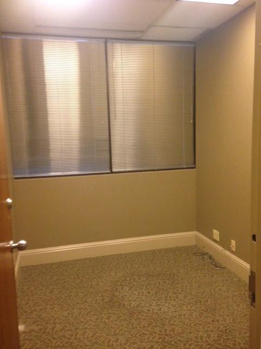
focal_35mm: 33
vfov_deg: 55.4
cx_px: 130
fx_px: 332
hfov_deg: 42.9
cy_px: 174
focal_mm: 4.12
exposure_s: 1/20
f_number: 2.4
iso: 250
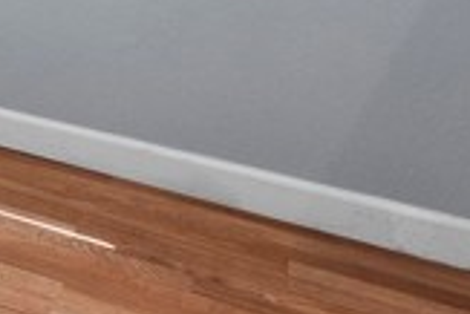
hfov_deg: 25.5
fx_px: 771
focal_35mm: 59
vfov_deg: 18.9
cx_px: -234
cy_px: -212
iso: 400
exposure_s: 1/20
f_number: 8
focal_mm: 10
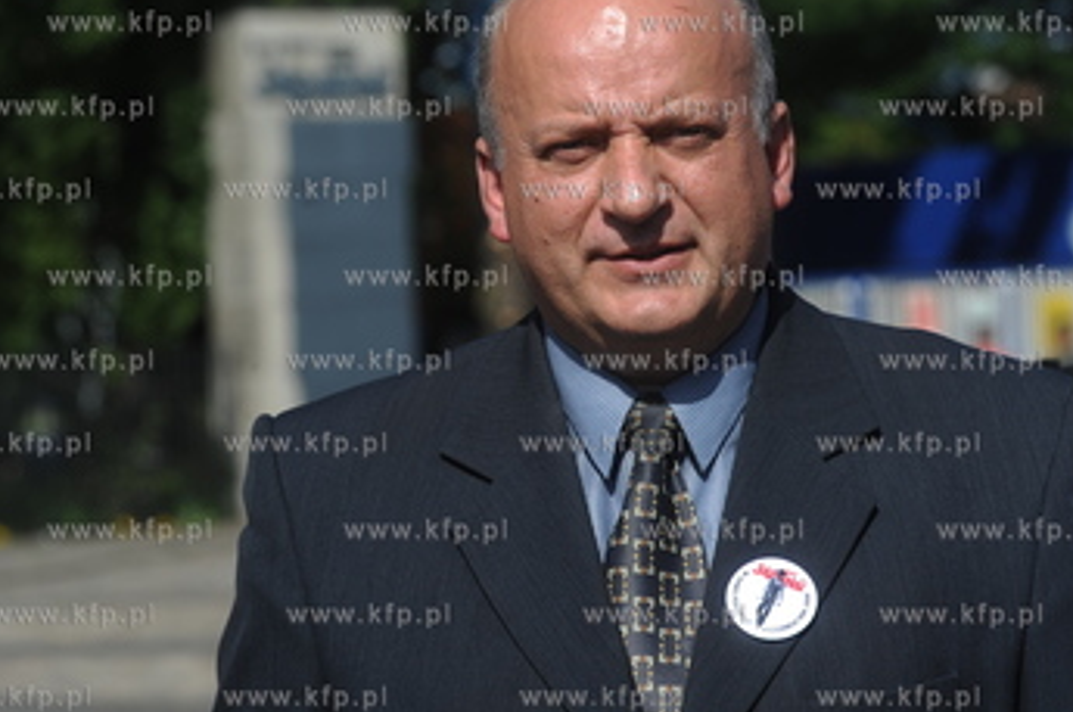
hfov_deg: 15.8
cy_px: 317
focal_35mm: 130
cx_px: 535
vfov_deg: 10.5
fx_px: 3869
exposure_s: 1/400
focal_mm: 112
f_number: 8
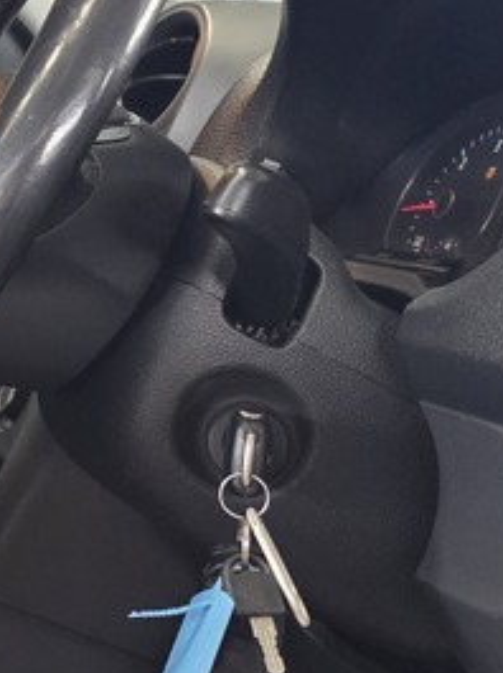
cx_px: -437
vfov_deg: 21.9
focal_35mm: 89
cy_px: 218
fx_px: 1729
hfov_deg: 14.4
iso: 500
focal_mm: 6.25
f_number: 1.7
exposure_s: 1/100
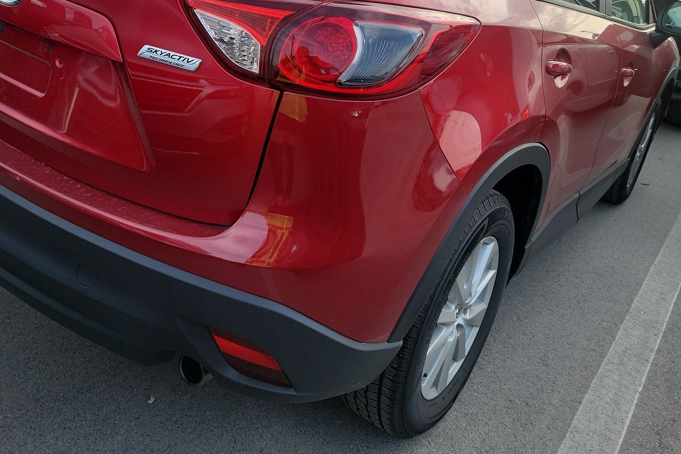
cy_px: 98
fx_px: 662
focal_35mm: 35
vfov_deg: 36.7
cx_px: 285
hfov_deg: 54.2
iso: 50
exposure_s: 1/256
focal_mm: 6.7
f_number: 1.8
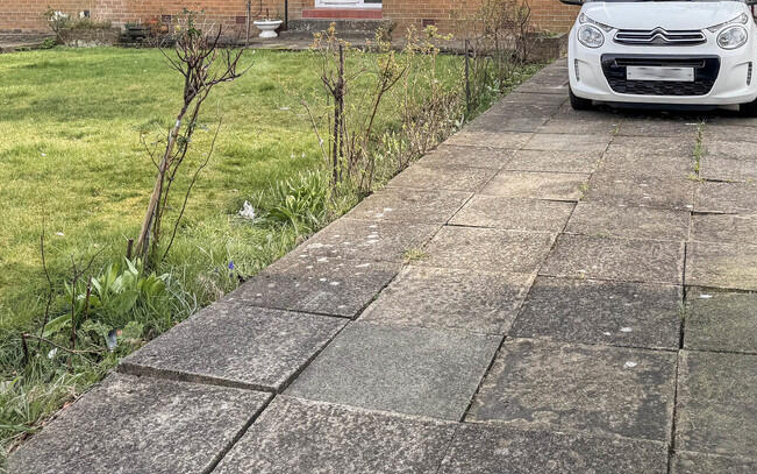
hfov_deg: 49.2
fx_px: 825
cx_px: 420
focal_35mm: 40
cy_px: 30
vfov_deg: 30.3
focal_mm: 6.76
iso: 80
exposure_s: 1/1026
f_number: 1.78
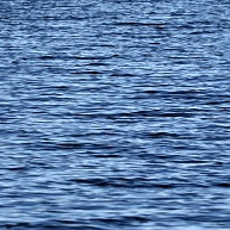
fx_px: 5969
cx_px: 297
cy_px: 107
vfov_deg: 2.2
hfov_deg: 2.2
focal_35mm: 794
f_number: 5
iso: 320
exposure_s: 1/1000
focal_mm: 180
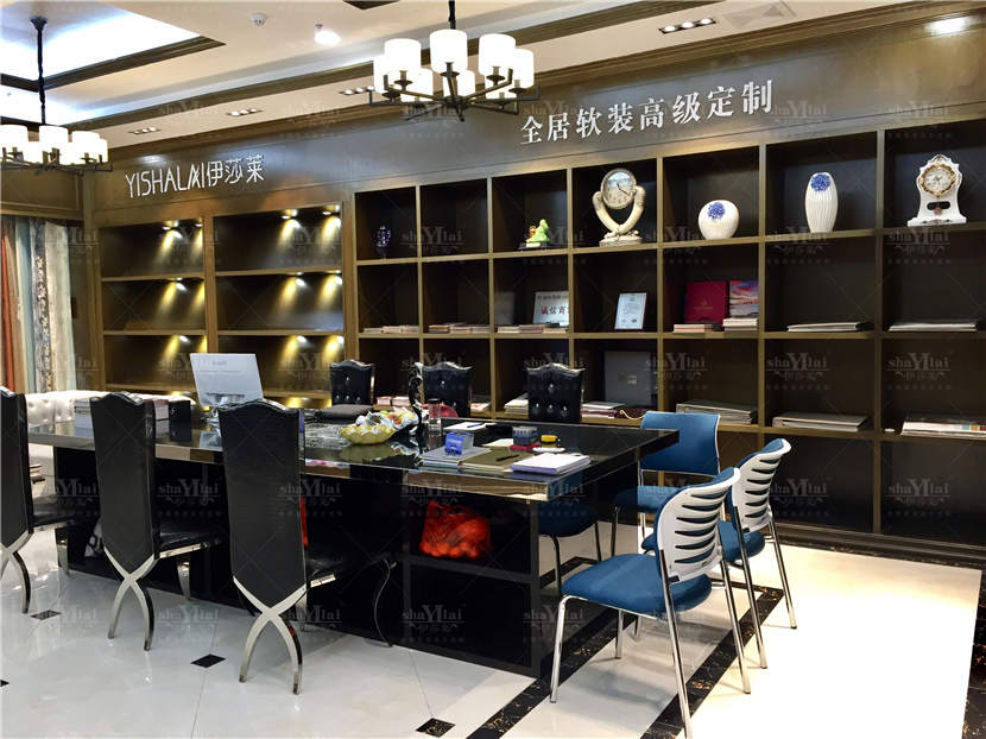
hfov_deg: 61.7
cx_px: 493
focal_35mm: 29
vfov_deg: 48.2
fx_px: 826
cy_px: 370
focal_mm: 4.15
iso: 80
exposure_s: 1/33
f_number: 2.2
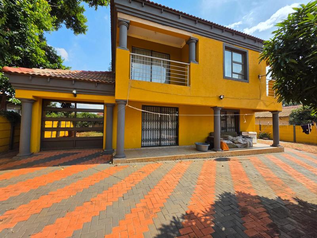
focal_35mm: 13
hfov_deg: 106.2
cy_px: 119
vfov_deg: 89.9
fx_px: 119
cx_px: 158
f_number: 1.9
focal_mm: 2.2
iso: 32
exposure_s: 1/1387
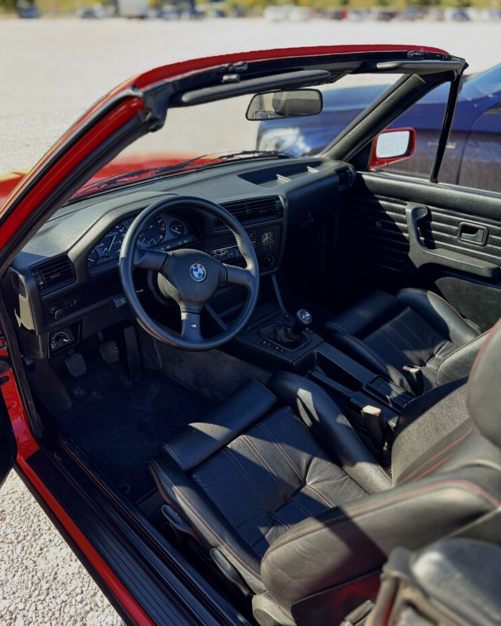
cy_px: 283
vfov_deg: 65.9
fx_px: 482
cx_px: 248
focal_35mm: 26
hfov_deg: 54.9
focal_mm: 6.76
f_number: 1.78
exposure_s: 1/154
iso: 100
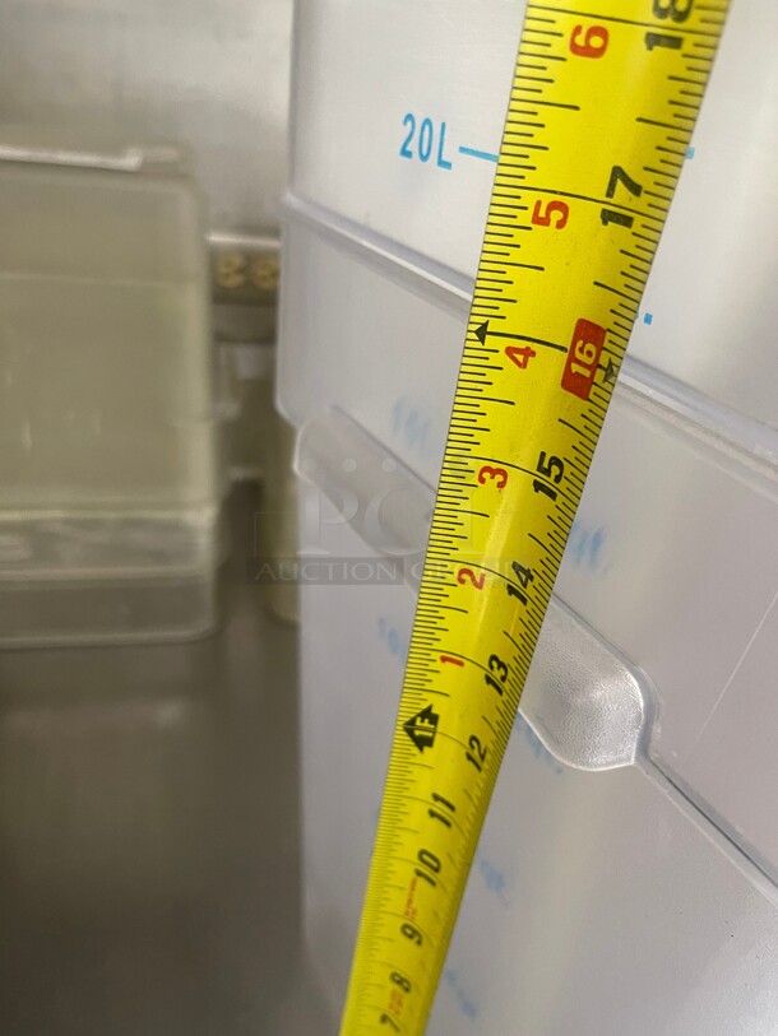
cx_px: 389
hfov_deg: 53.1
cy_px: 518
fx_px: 779
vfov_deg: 67.3
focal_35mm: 26
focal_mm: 5.1
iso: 320
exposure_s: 1/60
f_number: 1.6
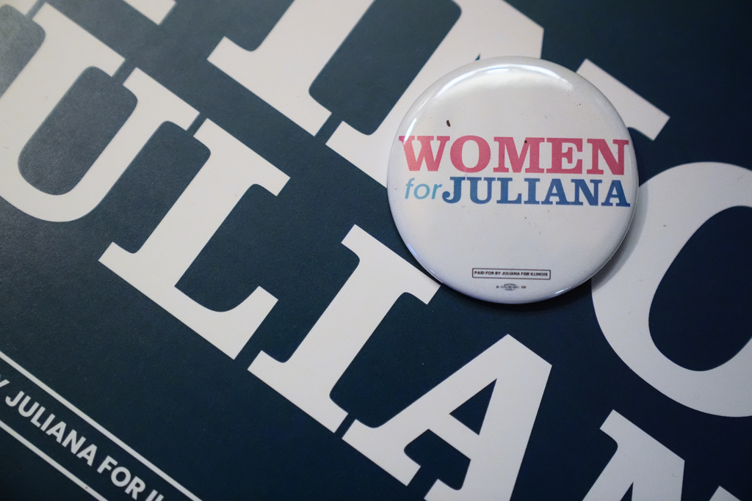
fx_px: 1462
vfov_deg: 19.5
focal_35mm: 70
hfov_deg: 28.8
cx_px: 376
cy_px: 250
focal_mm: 70
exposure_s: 1/200
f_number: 2.8
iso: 6400
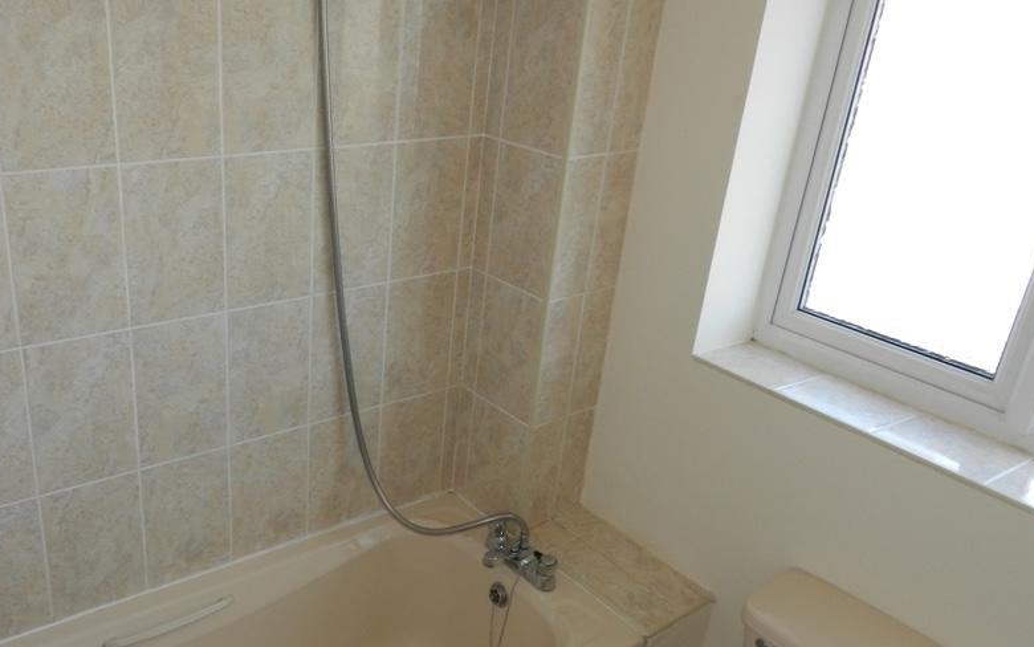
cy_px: 361
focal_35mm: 32
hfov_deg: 58.9
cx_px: 392
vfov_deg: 39.4
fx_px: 902
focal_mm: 4
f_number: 3.4
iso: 160
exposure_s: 1/100
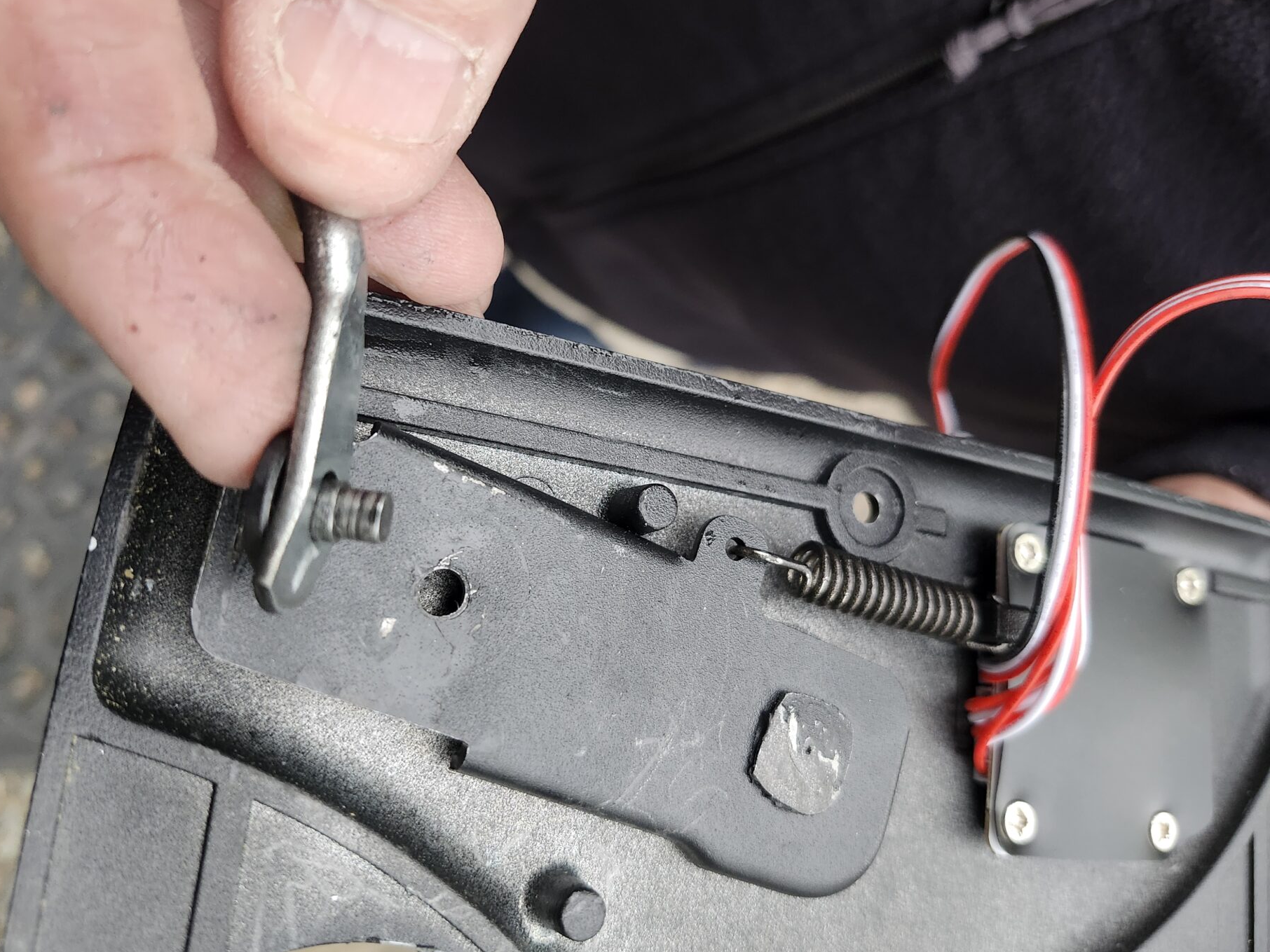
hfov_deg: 67.3
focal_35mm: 26
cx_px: 631
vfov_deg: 53.0
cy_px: 453
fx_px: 954
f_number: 1.8
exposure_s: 1/120
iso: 500
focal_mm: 5.54
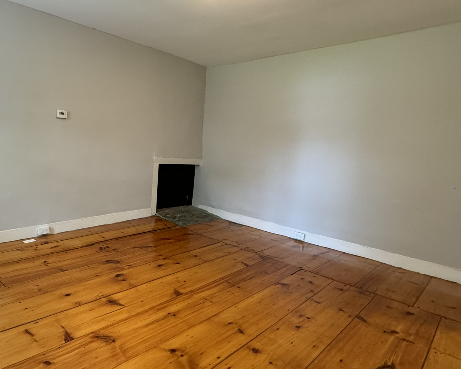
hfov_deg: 72.7
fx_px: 300
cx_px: 152
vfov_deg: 63.0
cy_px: 202
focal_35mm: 22
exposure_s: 1/60
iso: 320
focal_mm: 2.22
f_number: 2.2
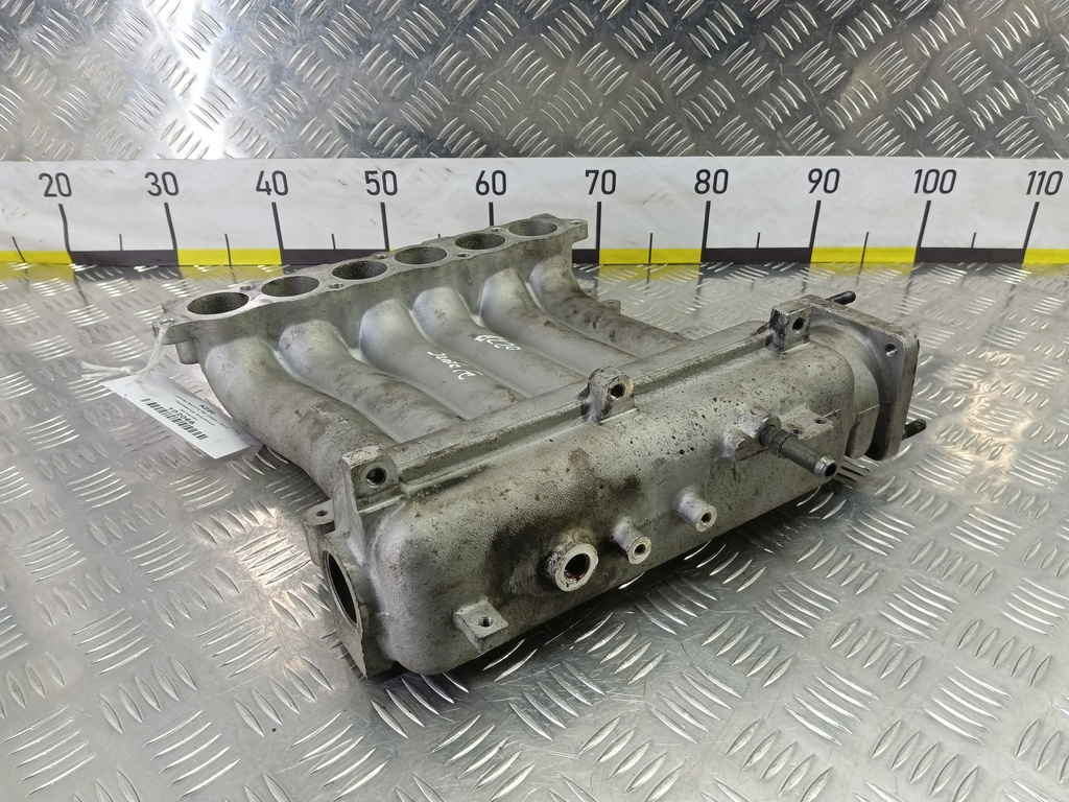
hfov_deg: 73.9
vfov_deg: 58.9
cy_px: 401
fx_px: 710
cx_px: 534
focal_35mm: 23
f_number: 1.6
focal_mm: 4.11
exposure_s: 1/50
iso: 155
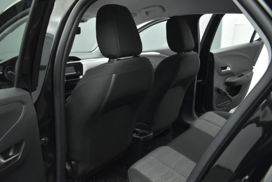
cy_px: 97
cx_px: 124
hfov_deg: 61.8
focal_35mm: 30
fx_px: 227
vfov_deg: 43.7
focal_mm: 18
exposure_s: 1/80
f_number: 3.5
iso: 1600
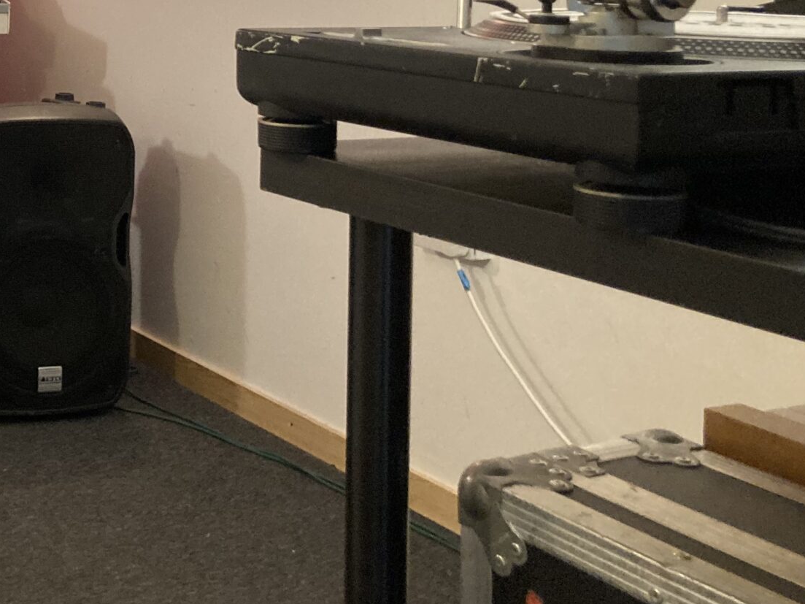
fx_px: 1511
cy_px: -23
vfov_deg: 21.6
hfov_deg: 27.3
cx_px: -85
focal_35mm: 65
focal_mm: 3.99
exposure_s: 1/25
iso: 320
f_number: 1.8
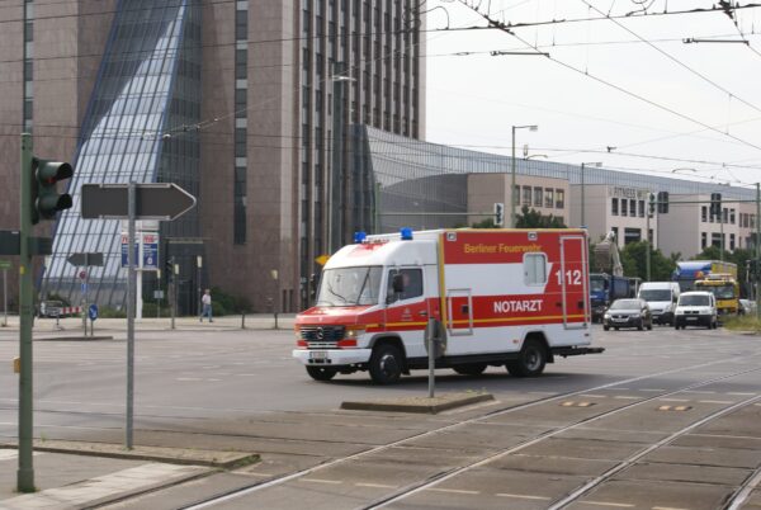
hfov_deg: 24.6
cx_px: 380
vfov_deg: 16.6
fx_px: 1747
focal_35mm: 82
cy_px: 255
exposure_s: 1/125
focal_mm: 55
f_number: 10
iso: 100
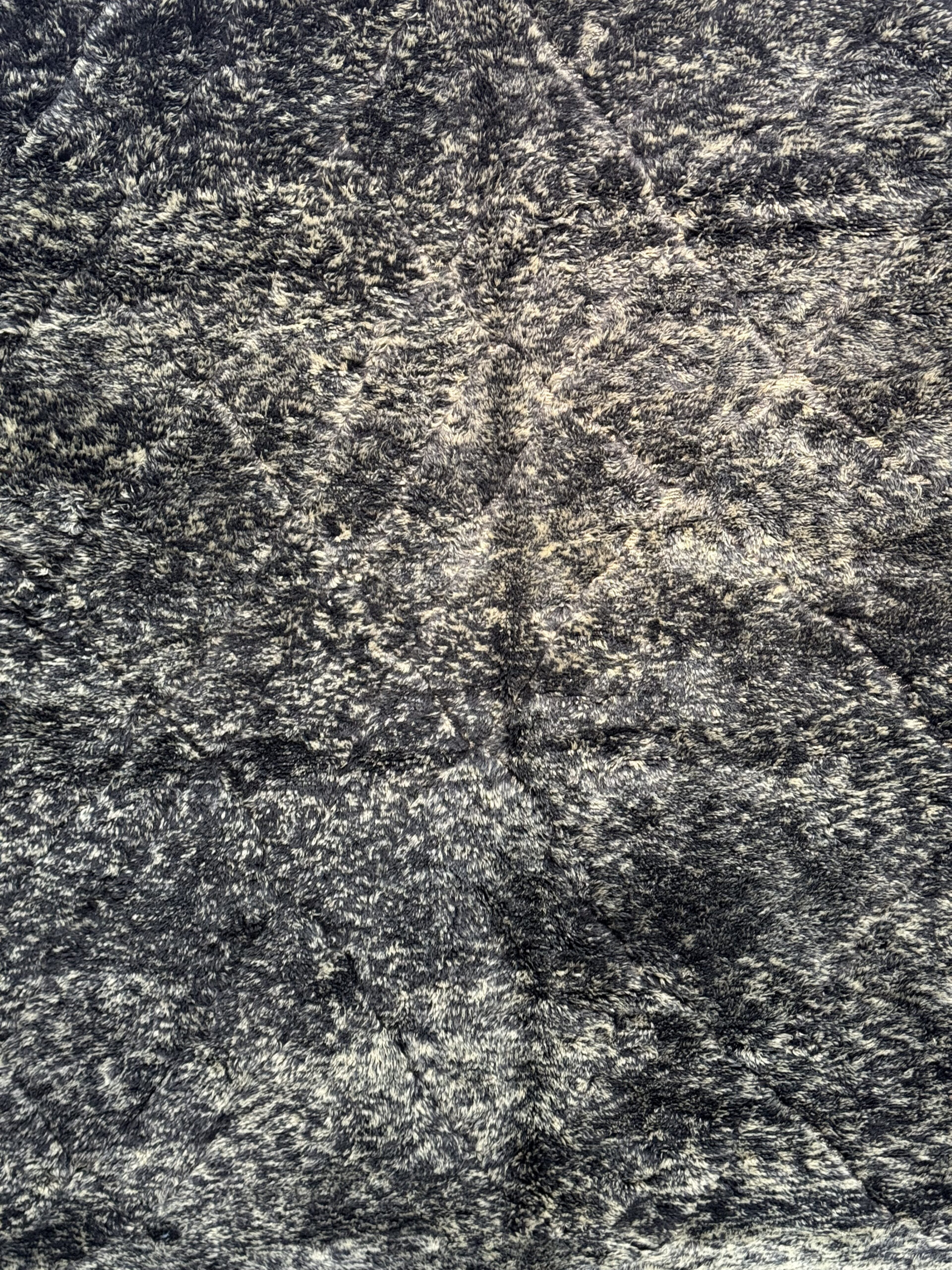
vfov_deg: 39.7
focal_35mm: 48
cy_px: 635
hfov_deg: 30.3
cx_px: 476
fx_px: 1760
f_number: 1.78
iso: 250
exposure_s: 1/33
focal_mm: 6.76
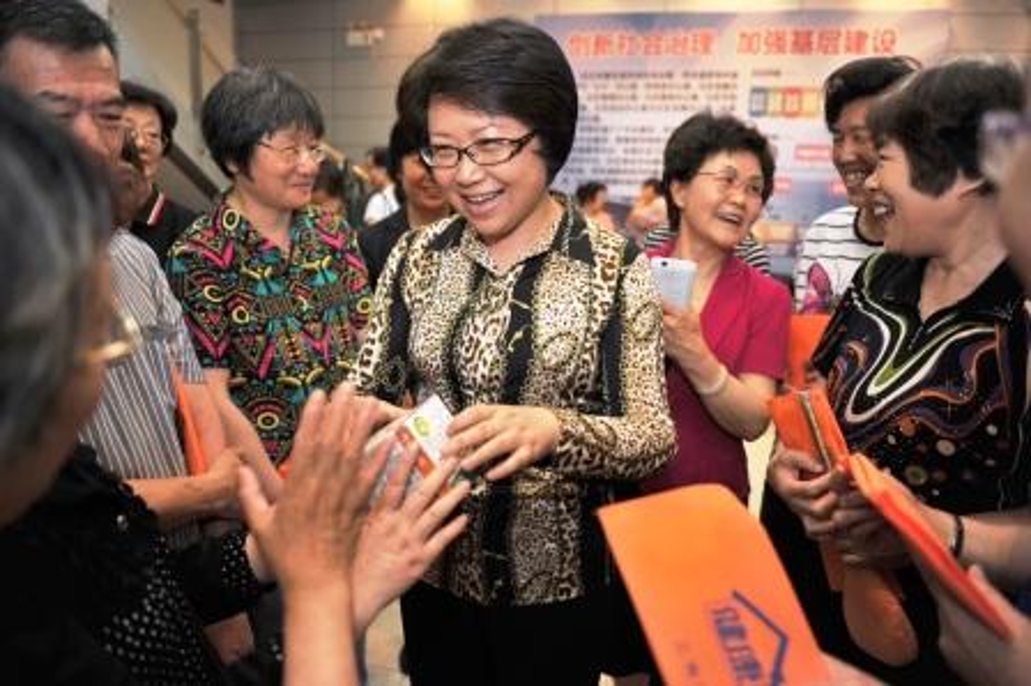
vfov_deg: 53.1
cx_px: 516
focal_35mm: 24
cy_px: 343
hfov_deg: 73.8
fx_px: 687
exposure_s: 1/100
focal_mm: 24
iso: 800
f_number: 2.8
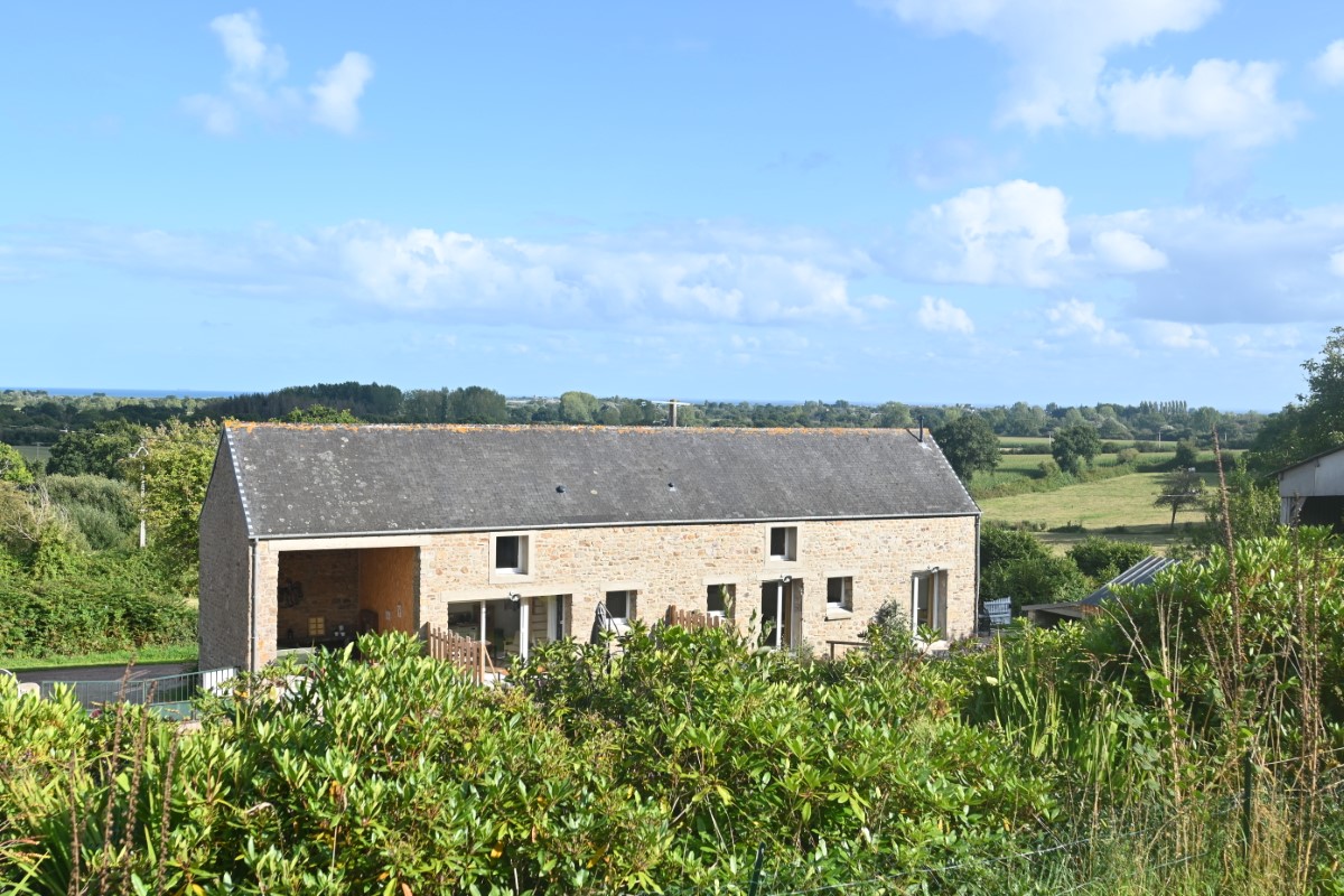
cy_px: 448
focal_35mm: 36
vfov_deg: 36.9
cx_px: 672
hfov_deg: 53.1
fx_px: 1344
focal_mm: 24
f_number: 3.5
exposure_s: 1/1600
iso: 160
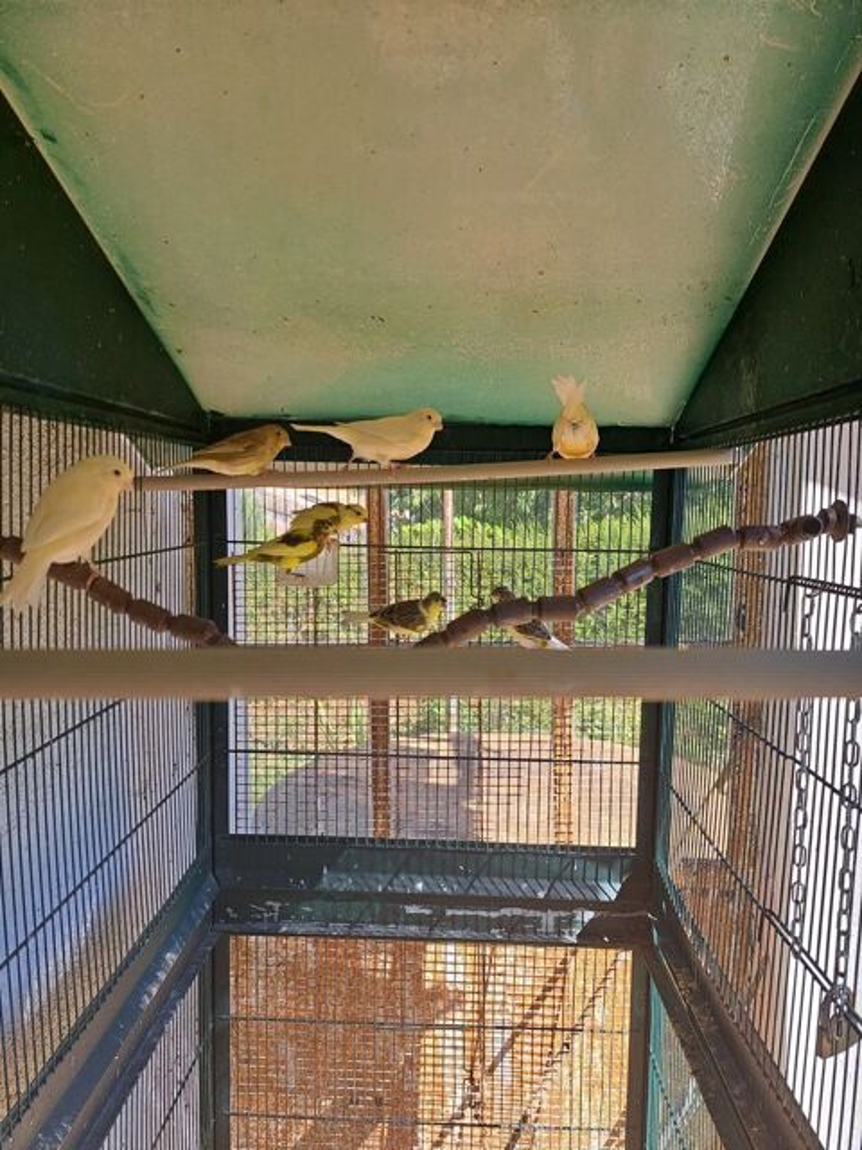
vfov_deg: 71.6
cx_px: 431
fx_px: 797
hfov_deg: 56.8
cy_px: 575
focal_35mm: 24
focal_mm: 5.23
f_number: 1.8
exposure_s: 1/344
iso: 50
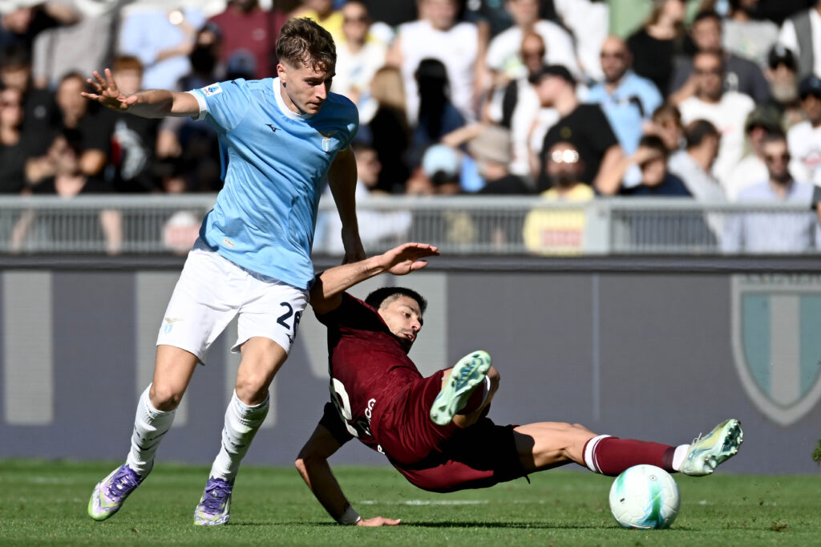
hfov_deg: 3.4
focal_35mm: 600
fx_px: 13678
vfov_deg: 2.3
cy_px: 274
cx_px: 410
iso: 100
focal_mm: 400
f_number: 4.5
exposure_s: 1/1000
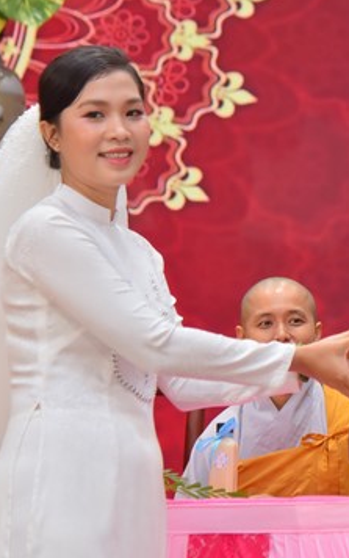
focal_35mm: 158
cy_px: 247
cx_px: 416
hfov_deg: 8.2
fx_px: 2401
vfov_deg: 13.2
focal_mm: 85
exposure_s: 1/200
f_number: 5
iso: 1250
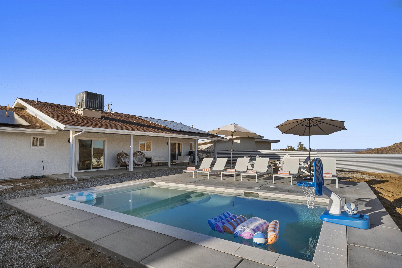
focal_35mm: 18
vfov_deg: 65.9
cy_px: 134
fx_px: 207
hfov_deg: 88.4
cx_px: 201
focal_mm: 18.5
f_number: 11
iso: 400
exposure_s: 1/640
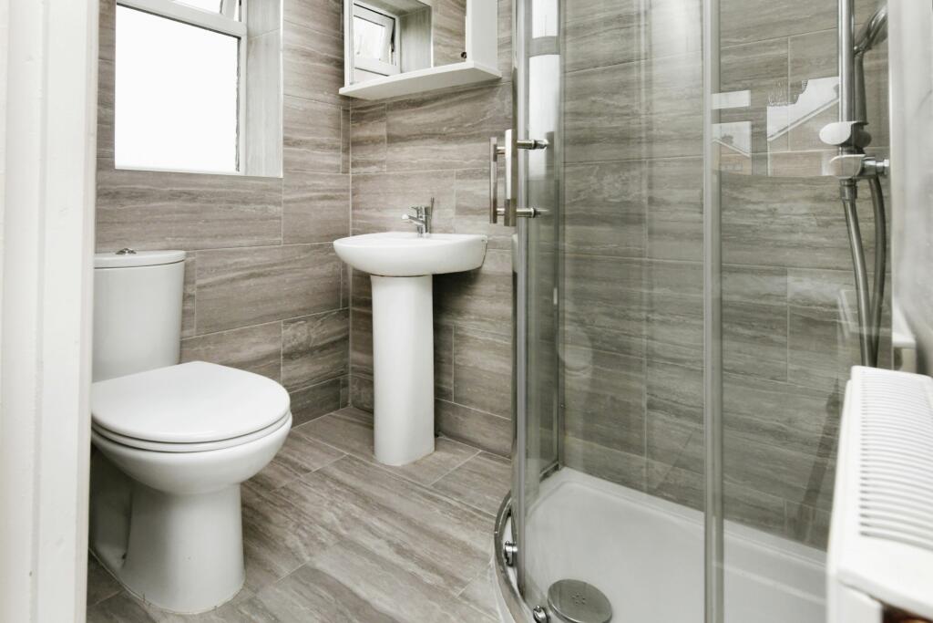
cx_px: 466
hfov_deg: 100.4
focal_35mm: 15
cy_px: 312
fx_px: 389
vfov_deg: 77.3
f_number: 10
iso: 400
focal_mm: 15
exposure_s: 1/60
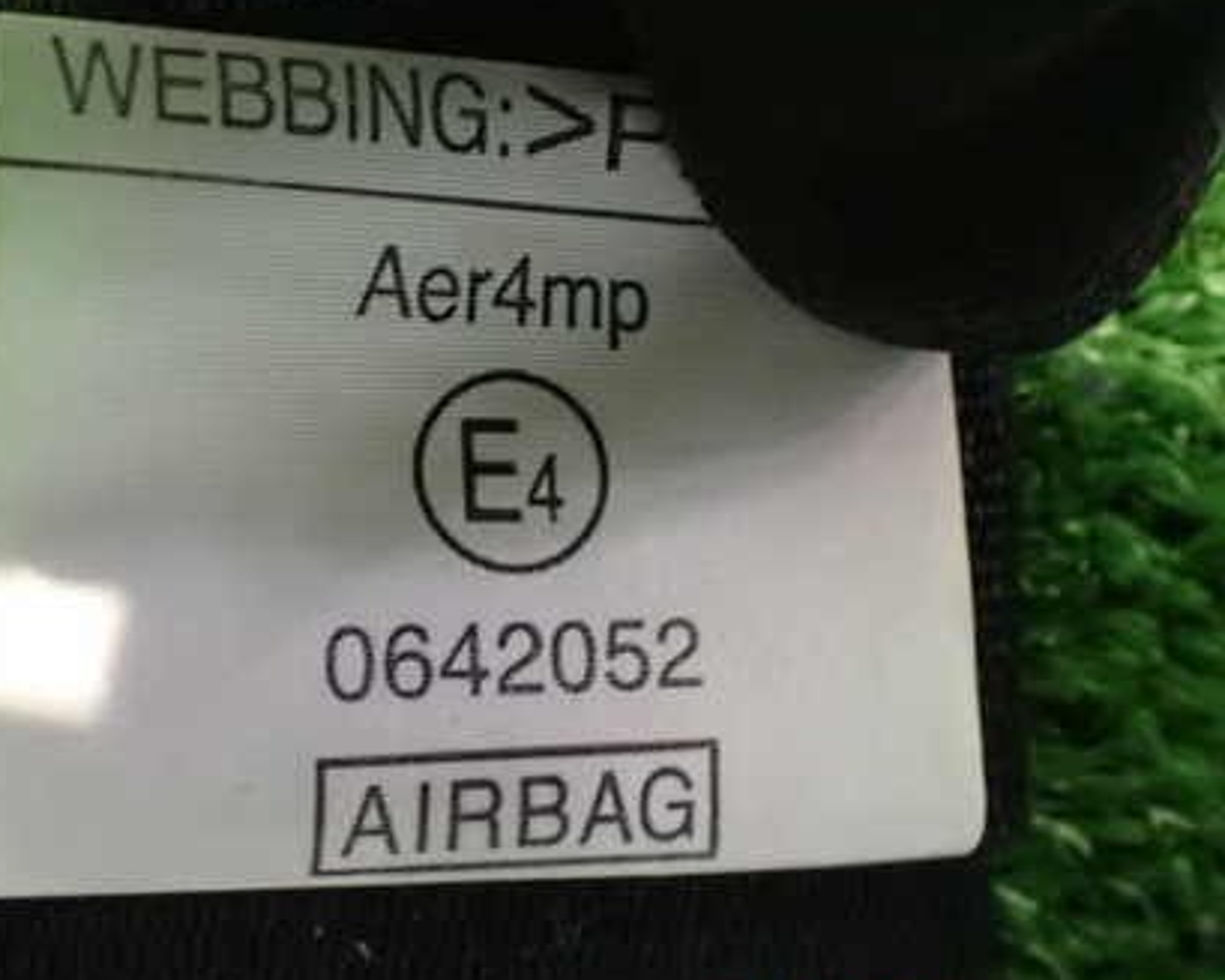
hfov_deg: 42.7
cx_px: 497
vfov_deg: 34.8
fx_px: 1559
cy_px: 396
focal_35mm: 43
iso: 1600
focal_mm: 5.4
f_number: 2.3
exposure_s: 1/15
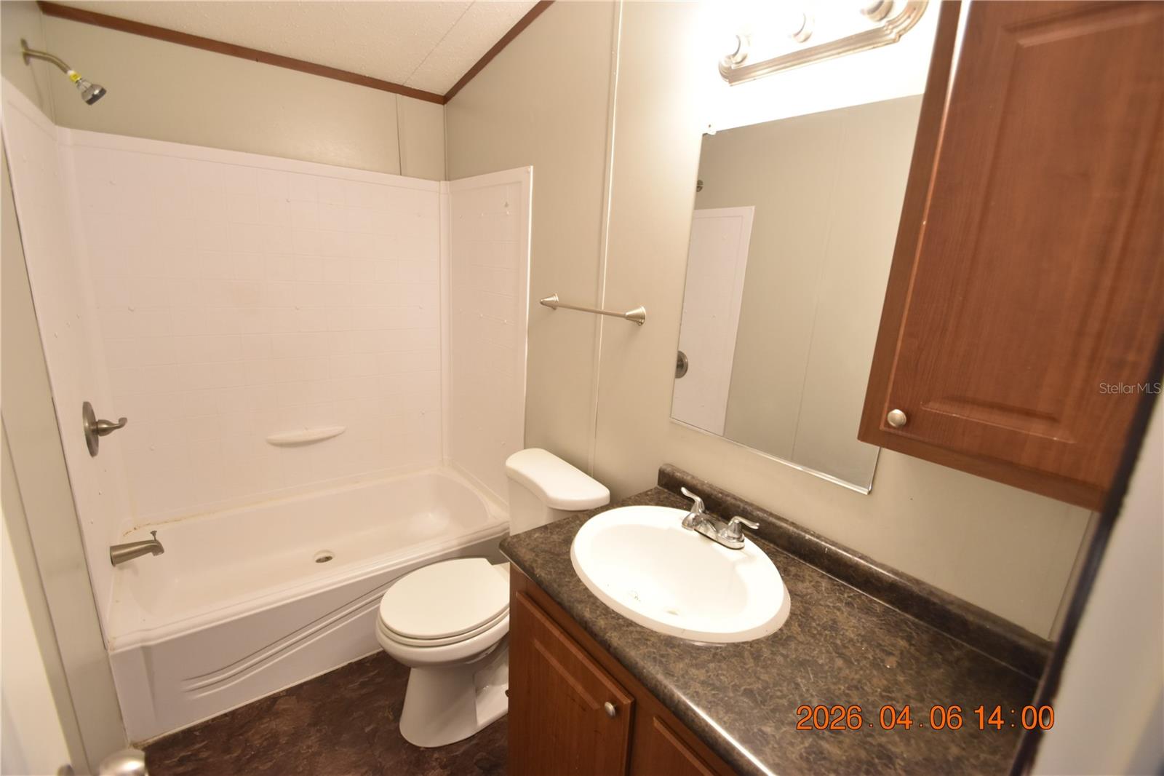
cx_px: 582
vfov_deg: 77.3
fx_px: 485
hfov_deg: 100.4
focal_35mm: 15
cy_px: 388
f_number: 3.5
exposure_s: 1/45
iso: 800
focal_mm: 10
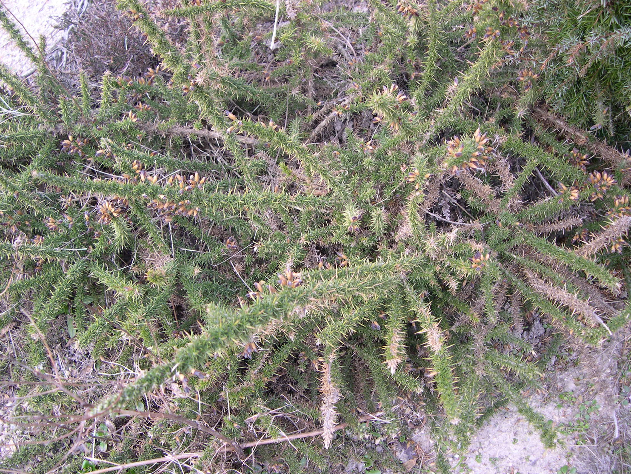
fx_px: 693
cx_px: 316
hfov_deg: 49.0
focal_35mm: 38
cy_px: 237
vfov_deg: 37.7
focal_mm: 8
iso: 100
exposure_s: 1/75
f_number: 2.8
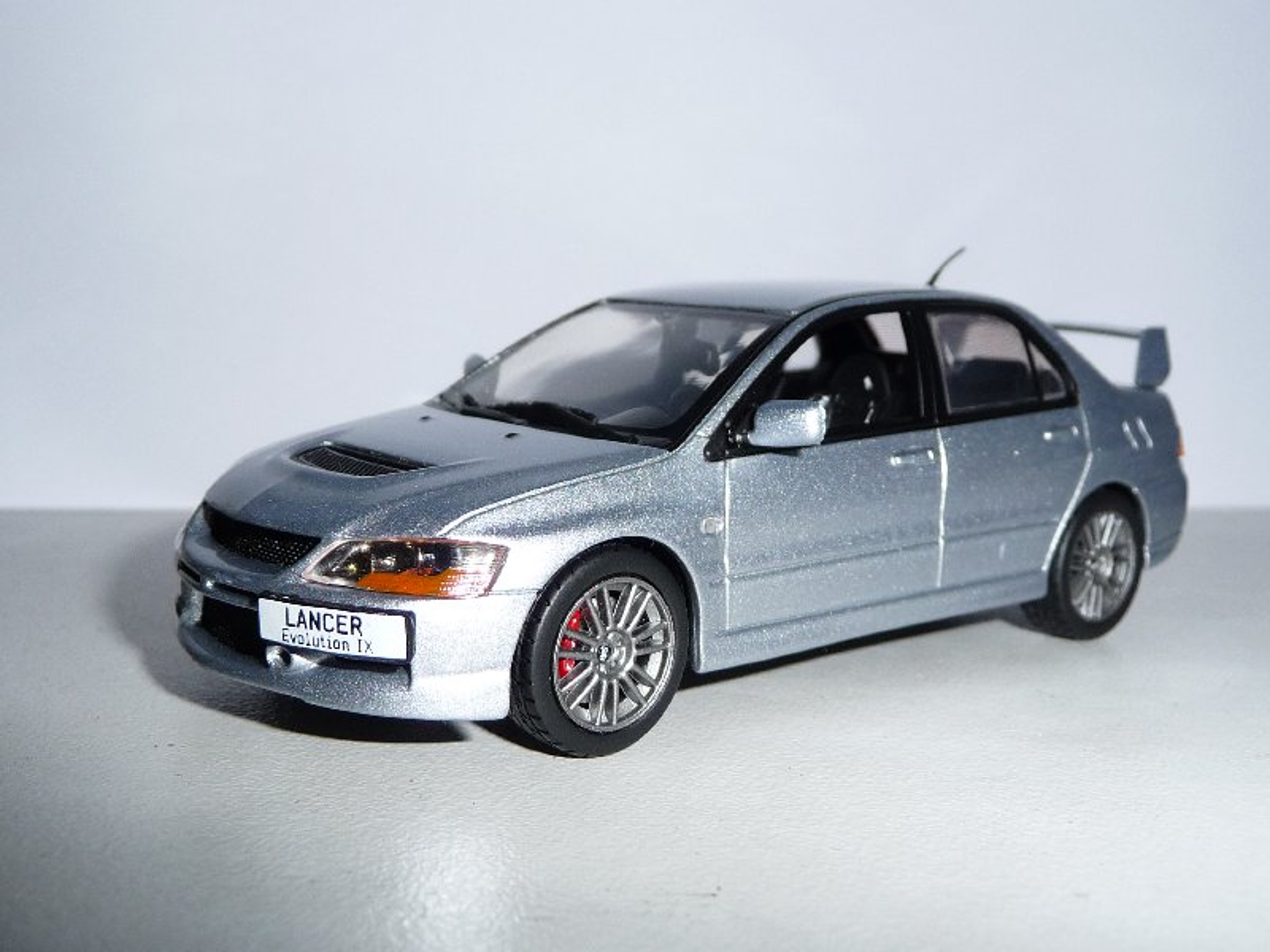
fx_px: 1504
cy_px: 476
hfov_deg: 45.8
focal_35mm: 41
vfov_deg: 35.1
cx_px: 635
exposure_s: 1/30
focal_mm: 5
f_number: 3.4
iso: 100
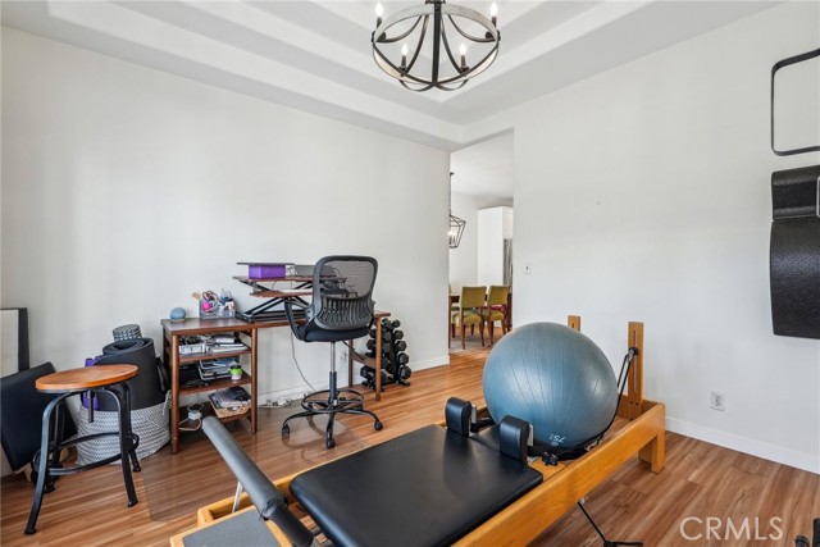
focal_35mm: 16
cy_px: 274
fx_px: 365
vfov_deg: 73.8
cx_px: 410
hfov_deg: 96.7
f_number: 8
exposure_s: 1/20
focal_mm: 16
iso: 400
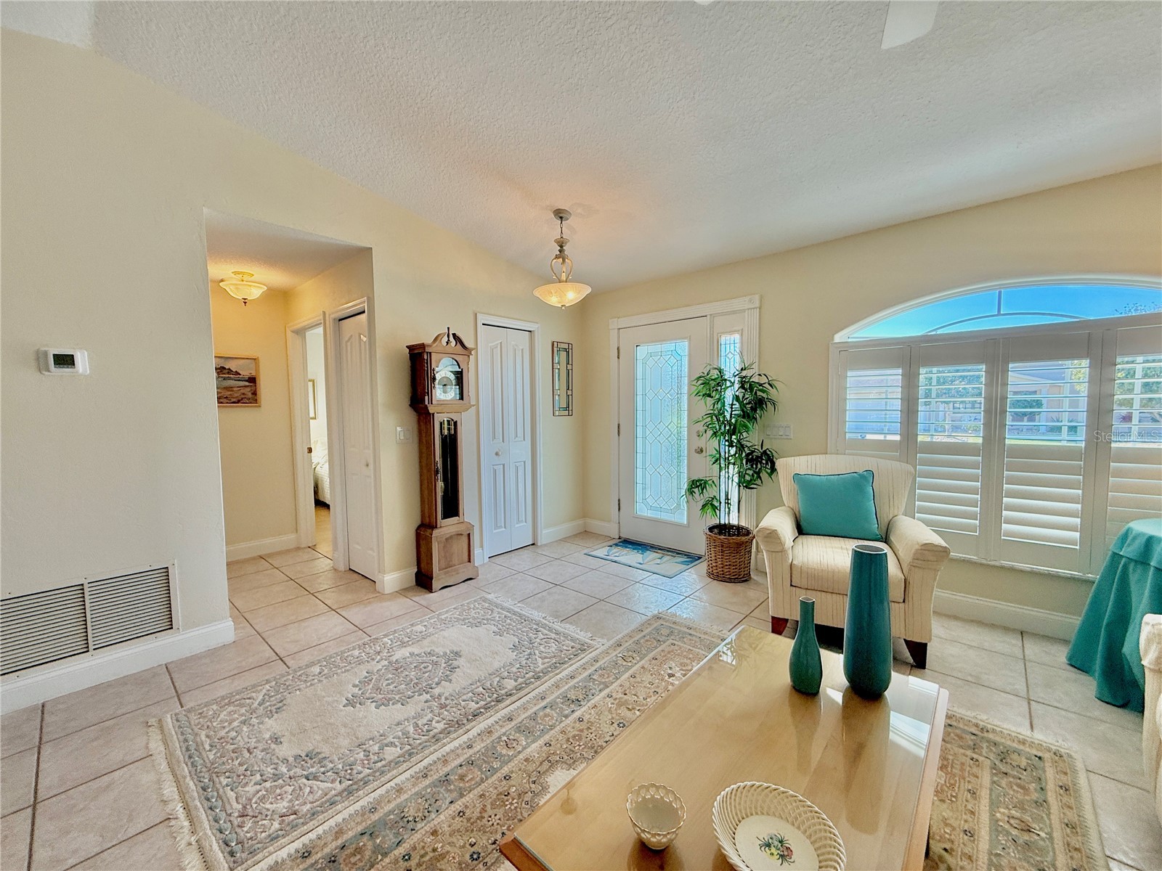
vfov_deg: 85.7
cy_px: 436
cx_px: 581
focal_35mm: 14
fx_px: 470
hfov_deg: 102.1
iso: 64
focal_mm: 2.22
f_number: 2.2
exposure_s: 1/131
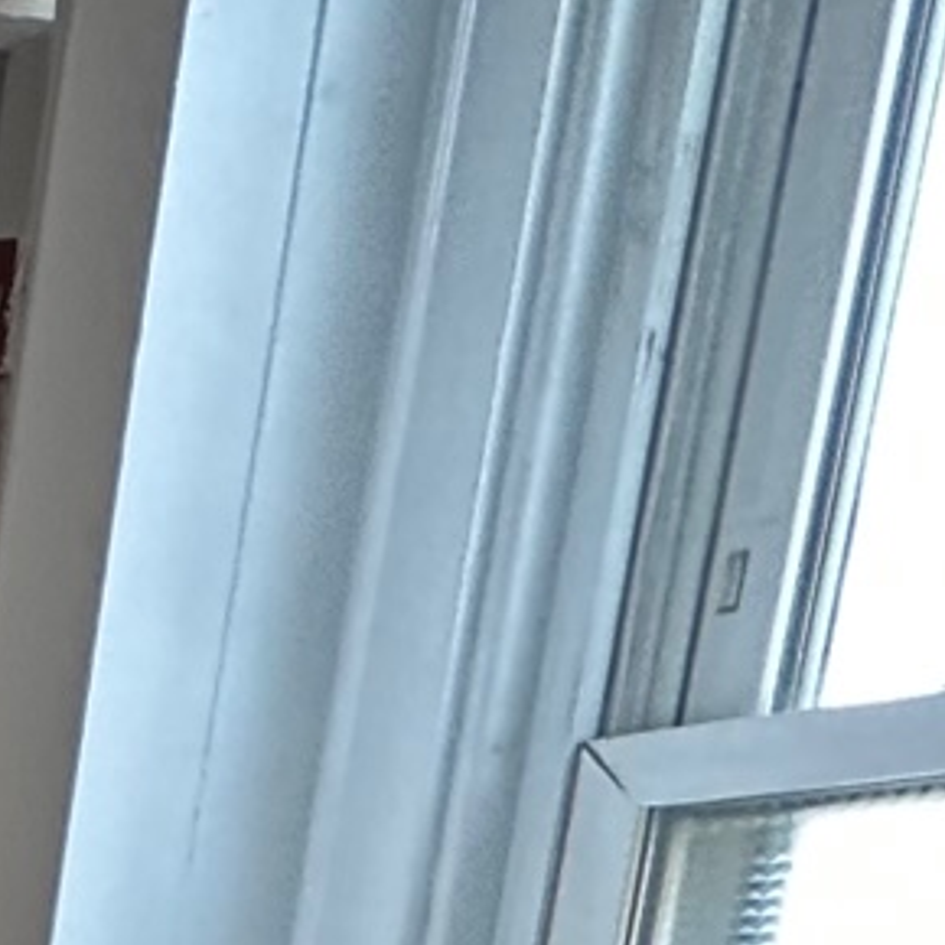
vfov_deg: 17.0
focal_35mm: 86
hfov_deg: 12.7
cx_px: -1606
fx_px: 2656
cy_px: 1642
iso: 200
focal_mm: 2.22
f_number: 2.2
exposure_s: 1/60
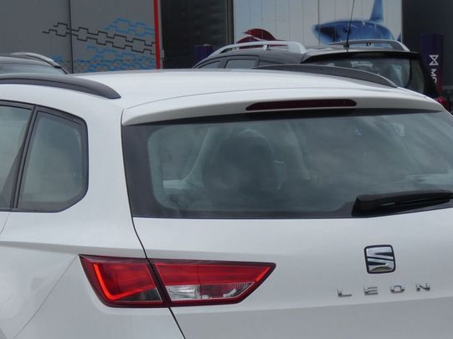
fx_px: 2106
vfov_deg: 9.2
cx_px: 193
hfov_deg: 12.3
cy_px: 301
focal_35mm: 161
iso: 80
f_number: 4.6
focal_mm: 15.2
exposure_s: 1/500
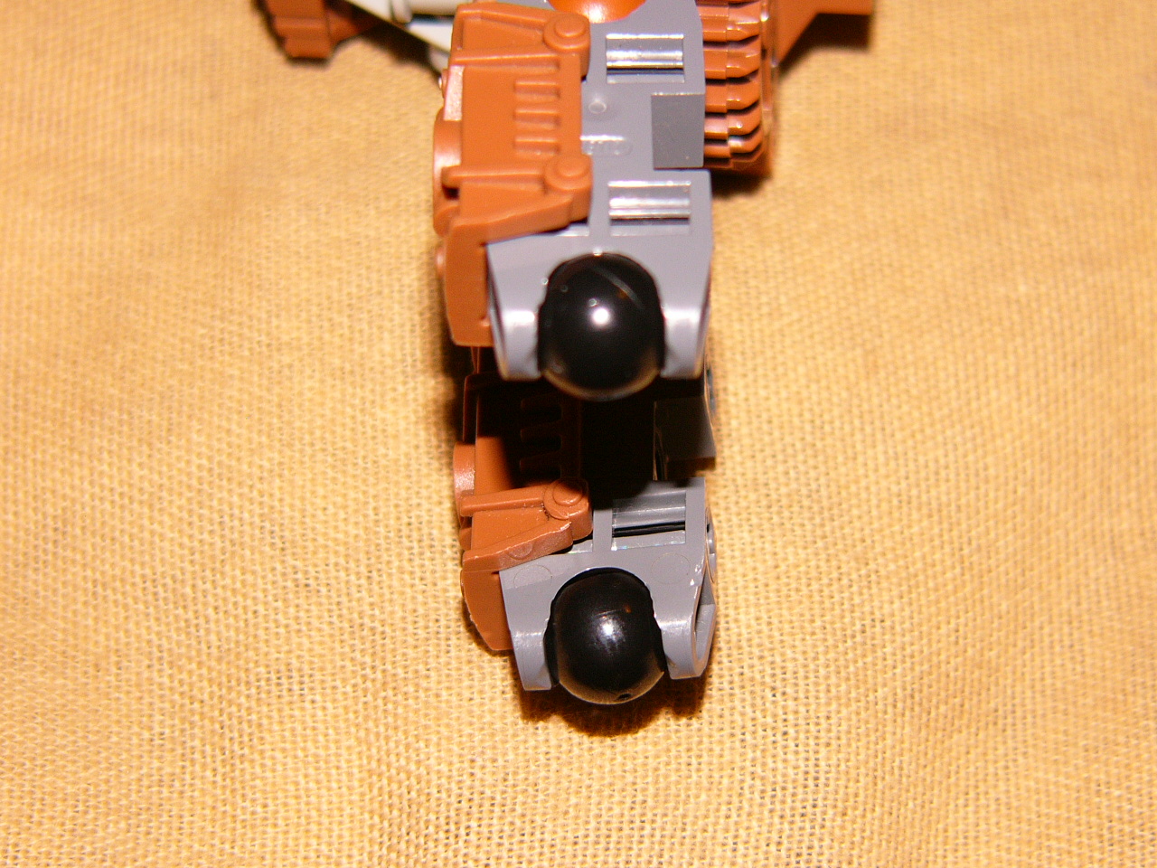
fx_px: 3777
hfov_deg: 17.4
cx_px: 578
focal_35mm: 113
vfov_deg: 13.1
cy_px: 434
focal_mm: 18.9
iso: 100
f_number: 2.8
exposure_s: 1/100
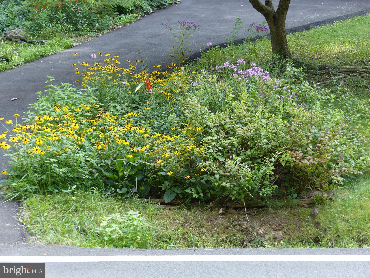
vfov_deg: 21.0
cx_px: 185
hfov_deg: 27.8
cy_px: 139
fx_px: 748
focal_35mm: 70
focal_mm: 11.9
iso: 100
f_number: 2.8
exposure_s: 1/100
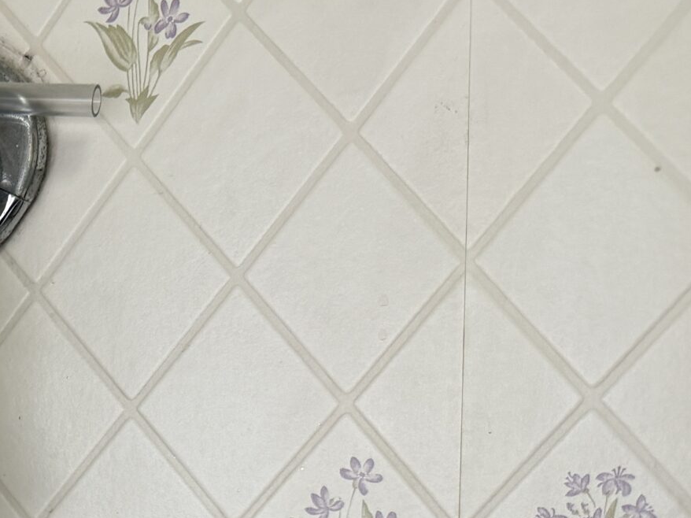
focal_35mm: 70
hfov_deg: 23.0
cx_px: -316
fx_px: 1397
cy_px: 572
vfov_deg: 20.1
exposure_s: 1/100
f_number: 1.78
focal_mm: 6.76
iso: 160
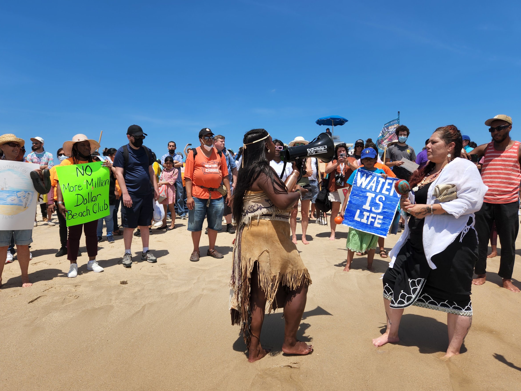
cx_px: 245
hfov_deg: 69.3
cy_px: 208
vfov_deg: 54.8
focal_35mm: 25
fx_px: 376
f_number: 1.8
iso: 20
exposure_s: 1/1962
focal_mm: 5.4
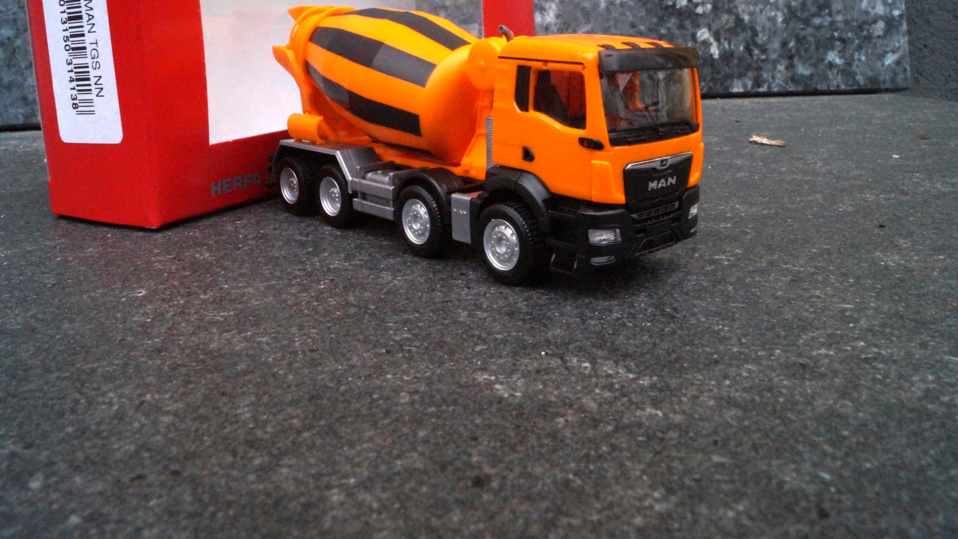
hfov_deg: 61.0
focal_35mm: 32
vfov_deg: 36.6
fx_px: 813
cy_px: 225
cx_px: 478
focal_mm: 20
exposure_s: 1/40
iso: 3200
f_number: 22
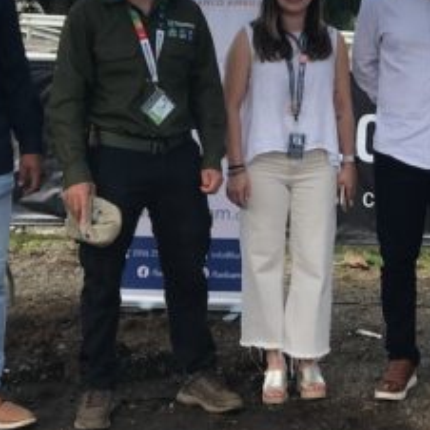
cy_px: 93
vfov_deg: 20.4
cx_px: 466
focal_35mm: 84
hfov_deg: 19.8
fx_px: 1181
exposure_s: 1/847
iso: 20
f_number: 1.8
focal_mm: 3.99
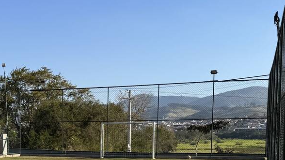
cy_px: 175
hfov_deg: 31.3
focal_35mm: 64
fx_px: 484
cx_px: 29
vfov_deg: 18.2
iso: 80
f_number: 1.78
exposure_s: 1/3096
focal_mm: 6.76
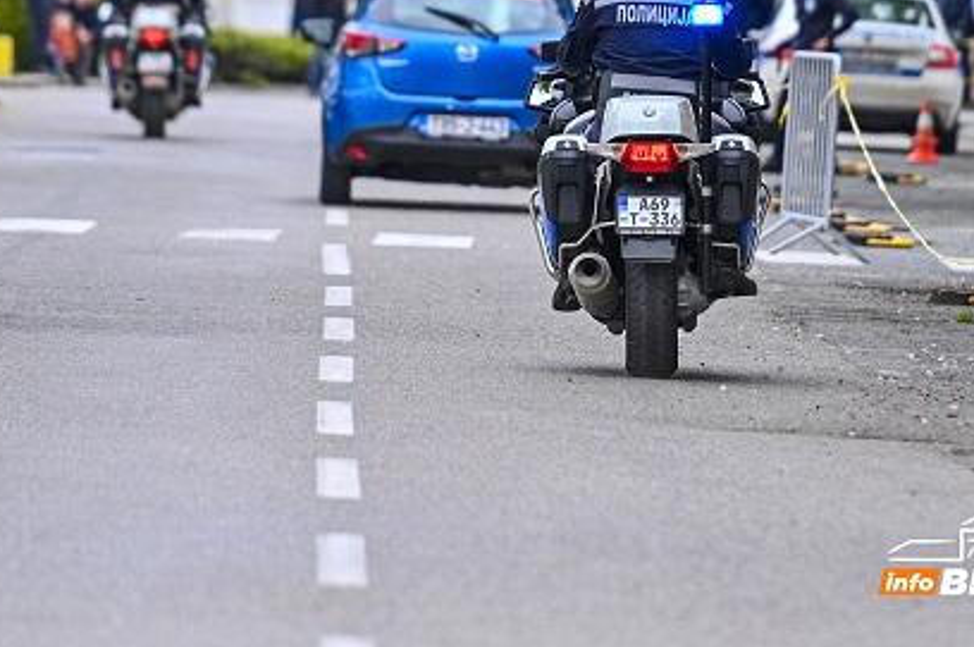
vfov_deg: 3.5
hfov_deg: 5.3
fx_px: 10593
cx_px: 270
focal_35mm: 392
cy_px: 24
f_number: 4
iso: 800
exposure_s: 1/3200
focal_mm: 200
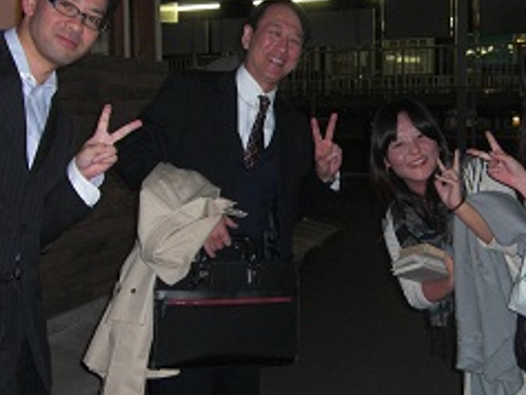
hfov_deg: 31.5
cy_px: 201
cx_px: 335
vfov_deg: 24.0
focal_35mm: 61
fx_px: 927
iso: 100
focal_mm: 5.8
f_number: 2.7
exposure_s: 1/30
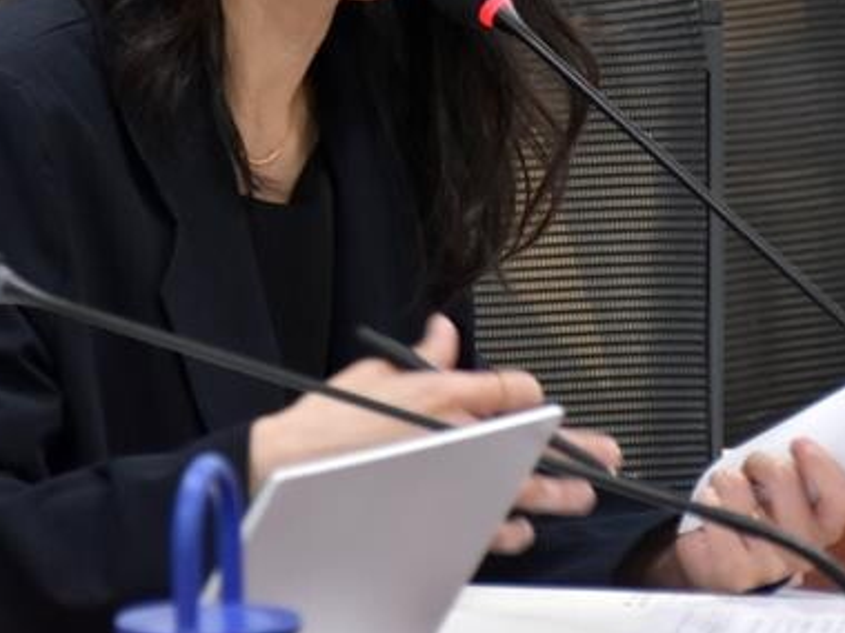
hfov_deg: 3.9
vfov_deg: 2.9
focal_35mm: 505
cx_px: 213
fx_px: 12327
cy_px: -41
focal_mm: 130
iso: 900
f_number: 5.6
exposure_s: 1/60
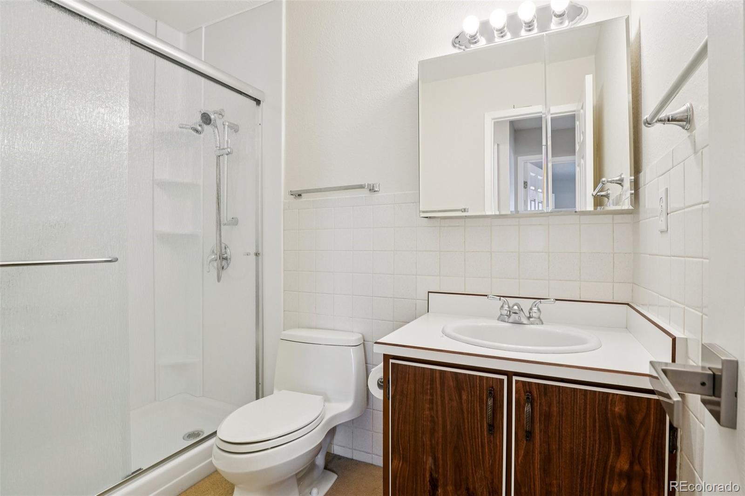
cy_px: 248
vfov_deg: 72.0
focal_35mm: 16
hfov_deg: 95.0
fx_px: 341
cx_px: 372
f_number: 8
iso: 320
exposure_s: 1/30
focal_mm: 11
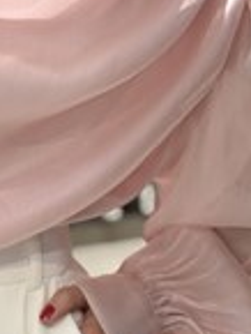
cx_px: -61
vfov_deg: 13.3
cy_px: 145
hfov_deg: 9.9
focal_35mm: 148
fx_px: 1429
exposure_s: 1/100
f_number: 1.78
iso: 50
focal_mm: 6.76
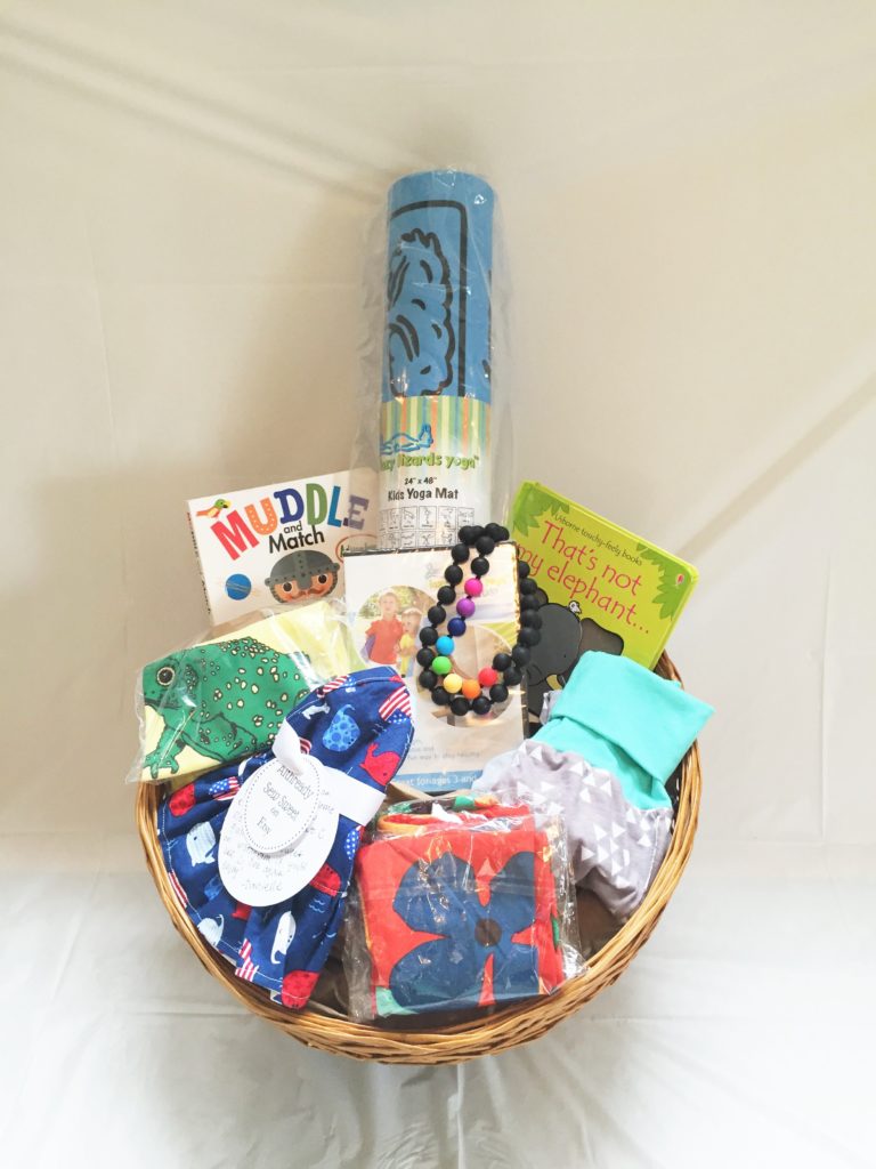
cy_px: 584
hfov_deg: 48.2
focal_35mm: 29
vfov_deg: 61.7
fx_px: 979
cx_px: 438
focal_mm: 4.15
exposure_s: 1/30
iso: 80
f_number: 2.2
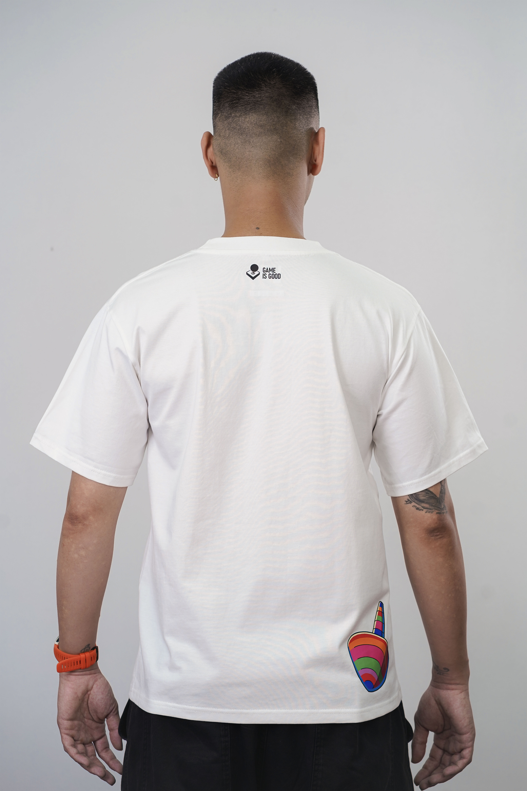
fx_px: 1866
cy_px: 396
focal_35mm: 85
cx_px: 264
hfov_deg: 16.1
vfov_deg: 23.9
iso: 400
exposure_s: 1/200
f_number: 5
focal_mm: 85
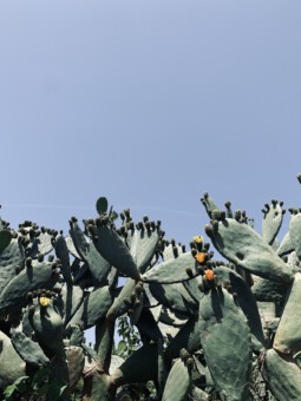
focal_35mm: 27
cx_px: 146
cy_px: 200
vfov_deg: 65.3
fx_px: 313
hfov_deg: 51.3
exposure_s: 1/1916
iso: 25
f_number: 1.8
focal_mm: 4.25
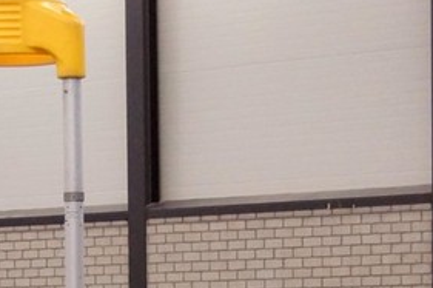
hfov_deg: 14.4
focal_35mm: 142
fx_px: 1707
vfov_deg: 9.5
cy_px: 351
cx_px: 116
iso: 1250
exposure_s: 1/160
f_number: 4
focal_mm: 26
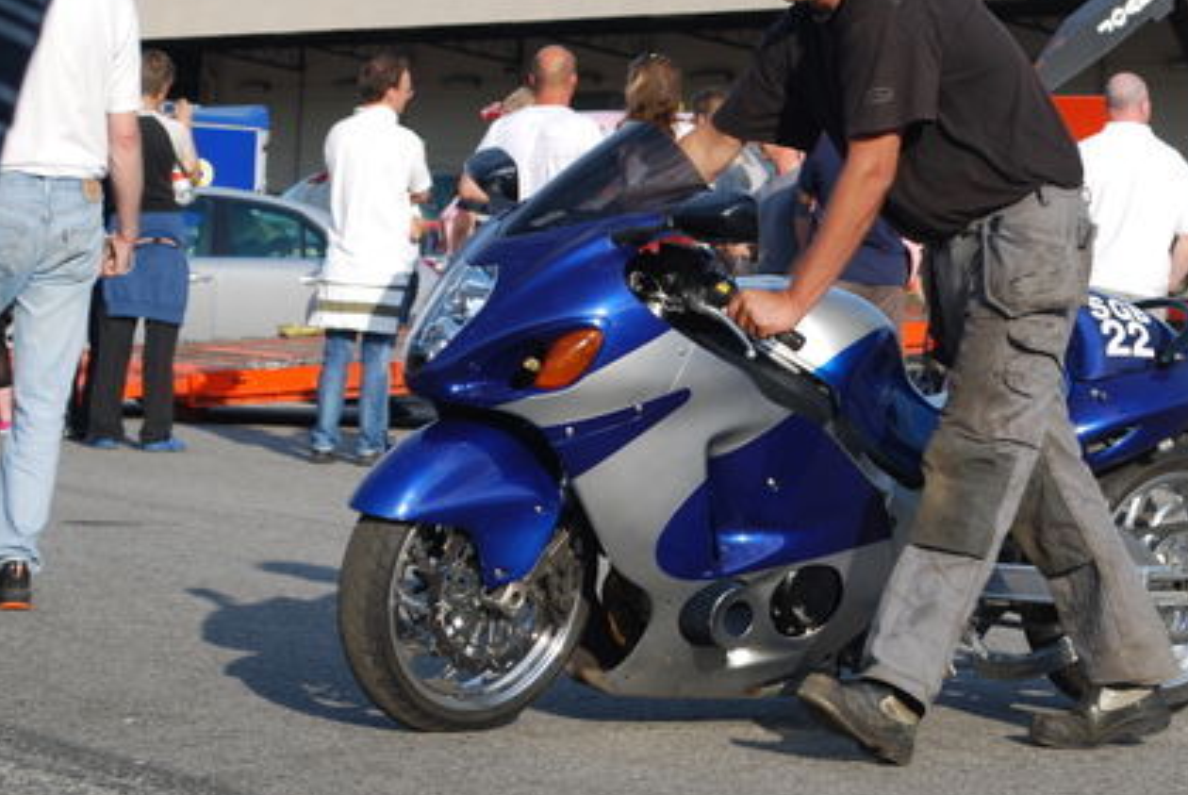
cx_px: 897
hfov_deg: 16.2
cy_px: 424
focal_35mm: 126
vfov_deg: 10.9
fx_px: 4154
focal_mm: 55
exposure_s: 1/200
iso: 100
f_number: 7.1
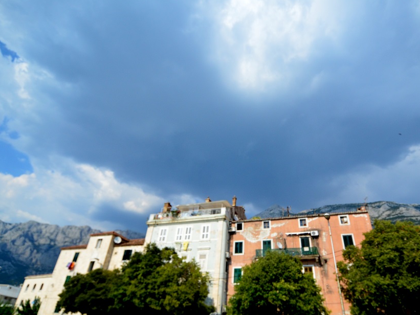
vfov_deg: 63.4
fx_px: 255
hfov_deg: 78.6
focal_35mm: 21
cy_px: 164
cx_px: 237
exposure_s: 1/8000
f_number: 4
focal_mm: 12
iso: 560
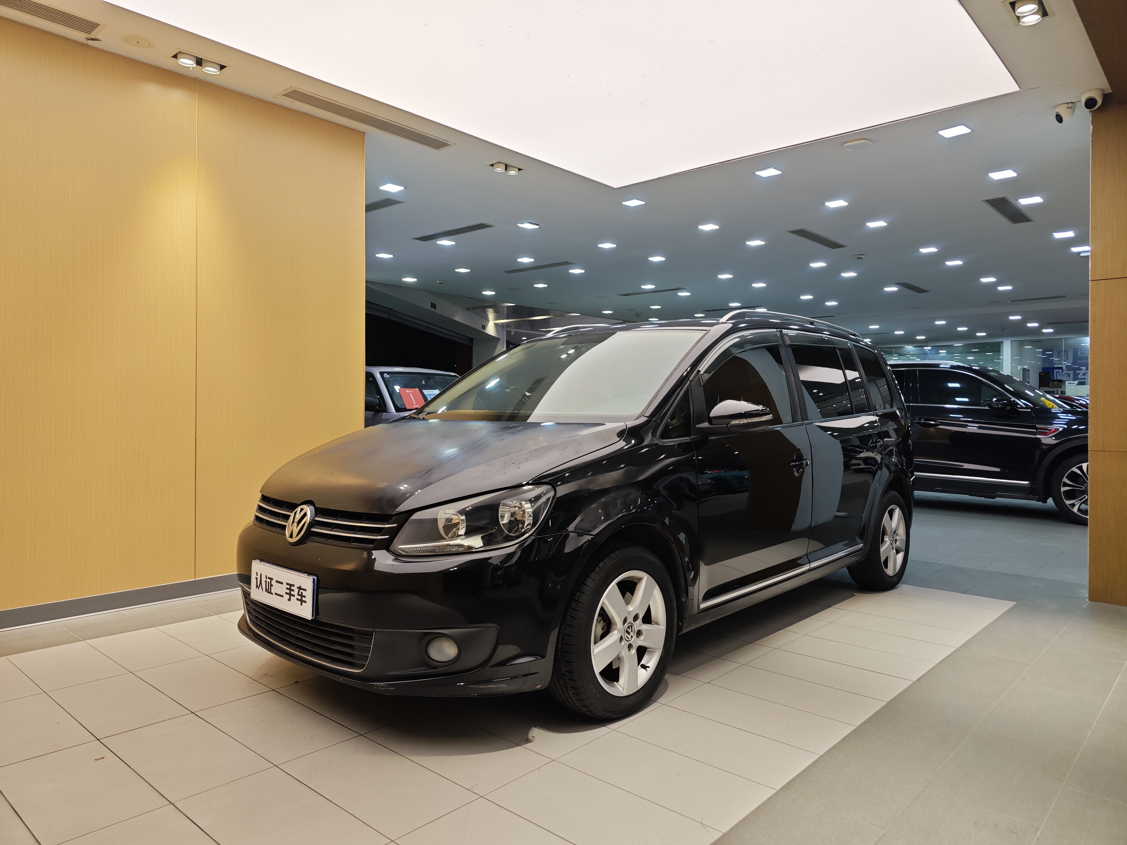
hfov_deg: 73.9
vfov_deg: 58.9
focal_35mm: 23
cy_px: 422
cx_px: 564
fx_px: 749
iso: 64
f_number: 1.9
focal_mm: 8.7
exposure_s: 1/100
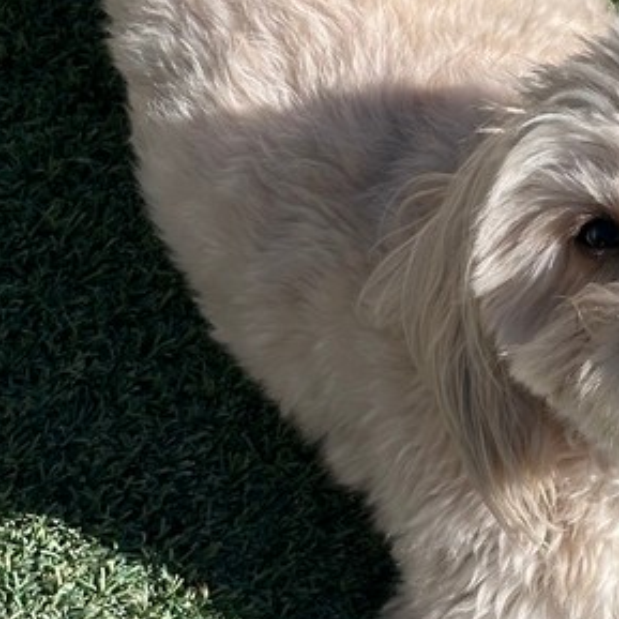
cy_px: 529
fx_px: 2994
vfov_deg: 11.7
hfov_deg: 11.7
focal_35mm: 148
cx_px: 628
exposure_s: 1/5000
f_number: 1.78
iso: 64
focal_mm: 6.86
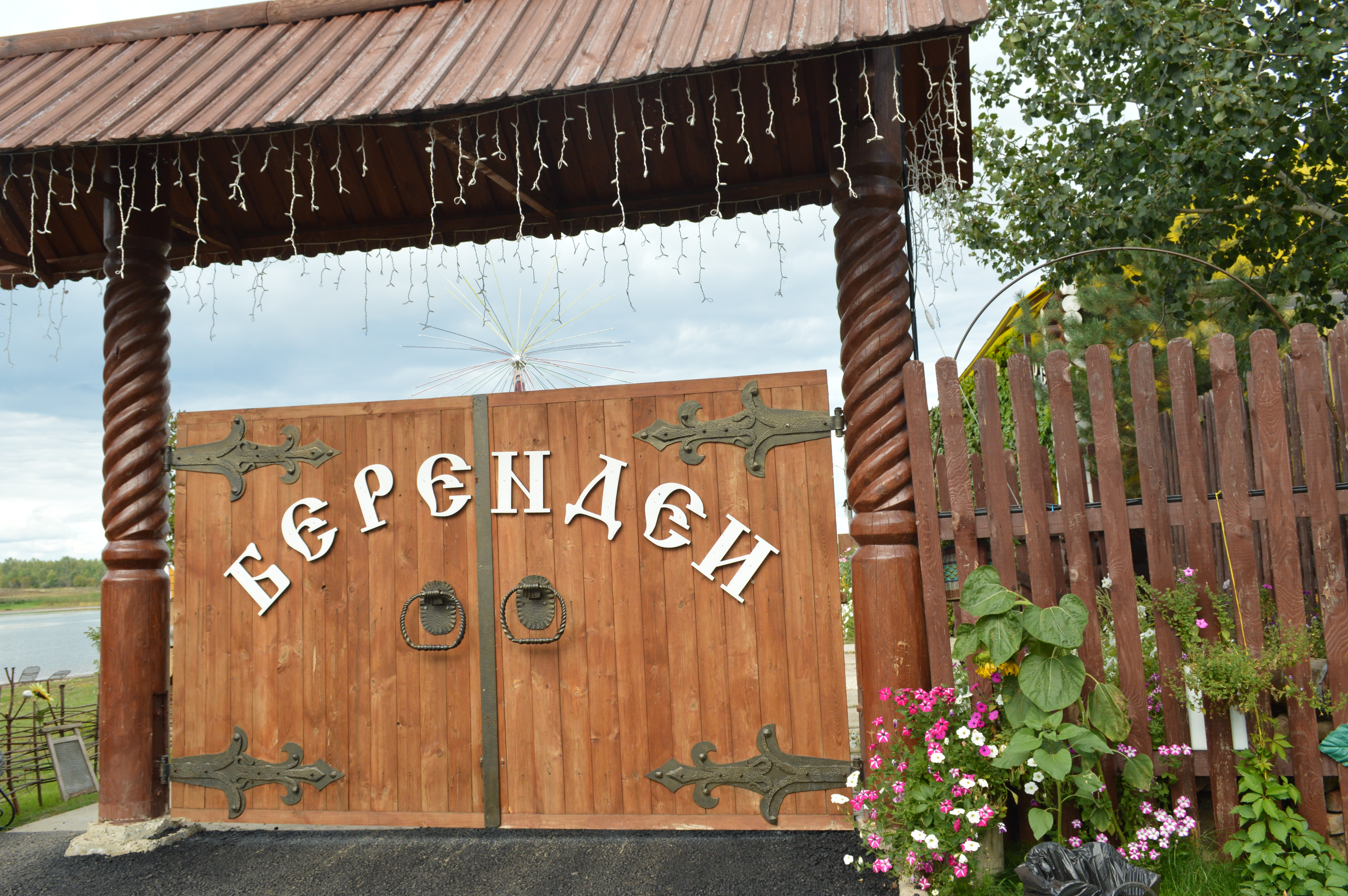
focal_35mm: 29
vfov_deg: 44.9
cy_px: 430
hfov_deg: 63.6
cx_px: 628
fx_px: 1085
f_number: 8
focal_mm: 18
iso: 400
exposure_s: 1/320
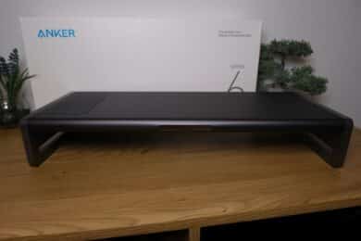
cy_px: 120
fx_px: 241
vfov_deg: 53.1
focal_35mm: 24
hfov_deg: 73.7
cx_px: 180
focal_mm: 16
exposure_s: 1/42
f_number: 5.6
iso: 160
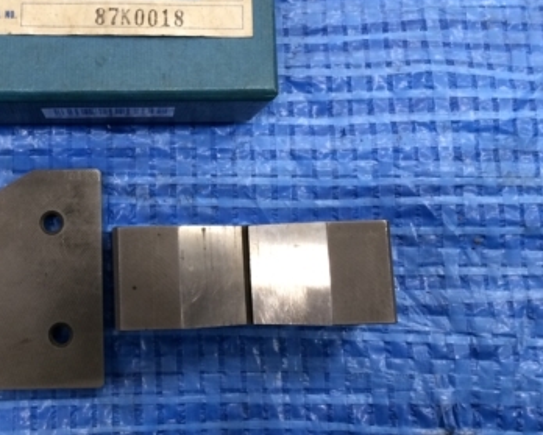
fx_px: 836
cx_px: 106
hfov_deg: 34.8
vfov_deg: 28.8
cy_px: 114
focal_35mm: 52
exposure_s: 1/30
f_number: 2.2
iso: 100
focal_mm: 4.15
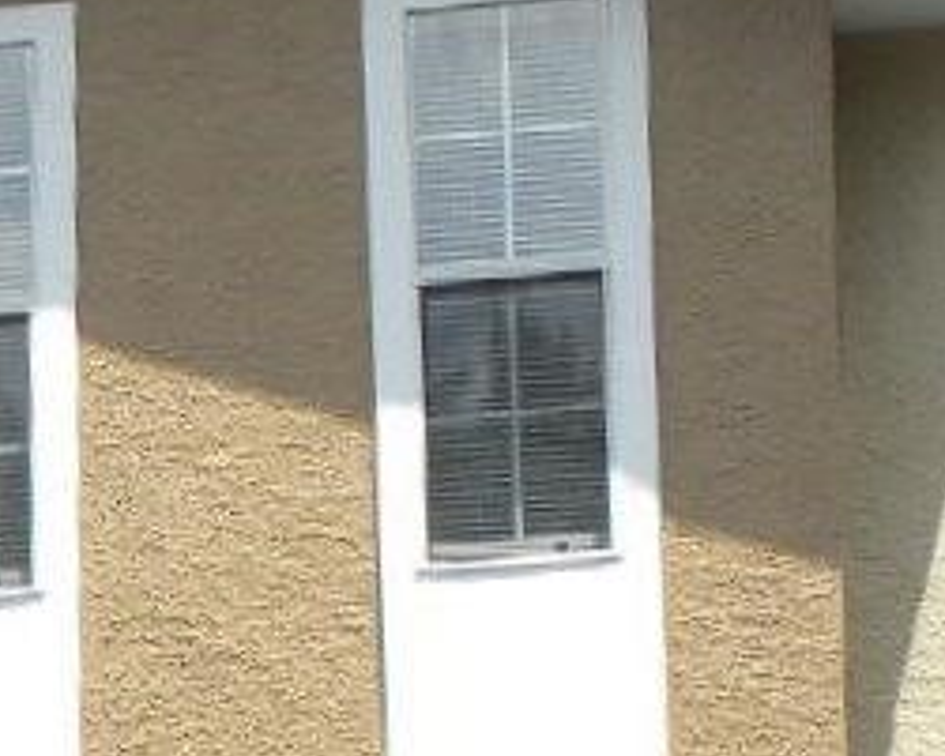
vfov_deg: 7.3
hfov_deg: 9.0
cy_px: 1305
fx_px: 5792
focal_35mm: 207
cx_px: -550
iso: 64
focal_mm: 9.2
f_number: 3.5
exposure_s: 1/540
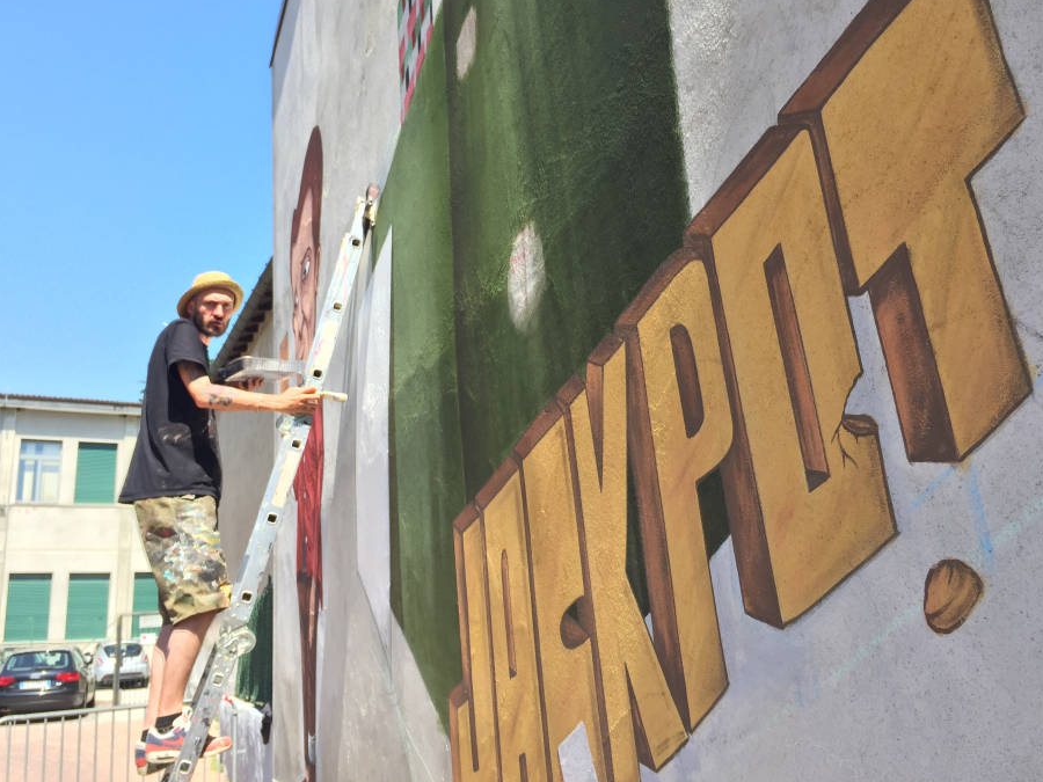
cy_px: 346
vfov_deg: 42.9
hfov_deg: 55.3
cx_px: 480
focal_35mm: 33
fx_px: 994
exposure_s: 1/618
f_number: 2.2
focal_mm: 4.15
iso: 32
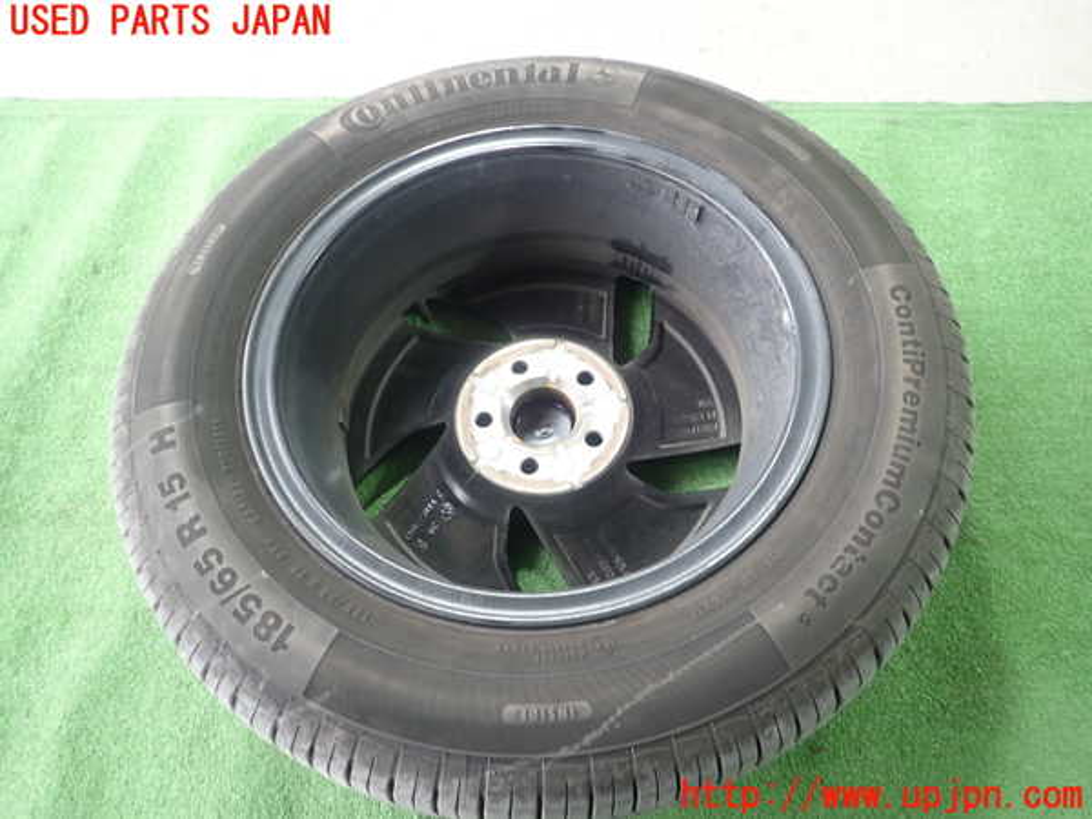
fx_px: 789
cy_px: 410
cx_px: 546
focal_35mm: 25
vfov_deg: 54.9
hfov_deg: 69.4
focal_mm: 4.5
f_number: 2
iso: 200
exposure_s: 1/30
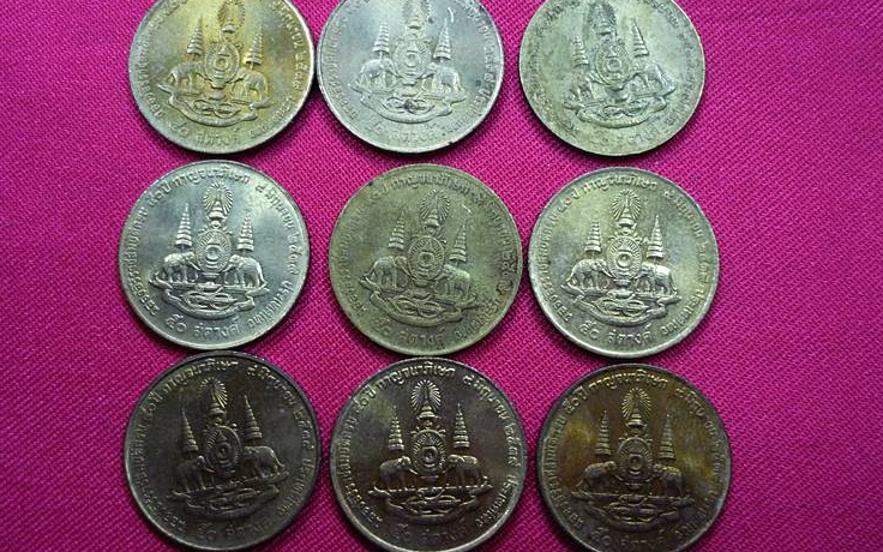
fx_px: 914
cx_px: 418
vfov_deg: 33.6
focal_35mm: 38
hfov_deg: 51.5
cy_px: 260
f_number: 2.8
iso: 400
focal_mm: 5.5
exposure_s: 1/8
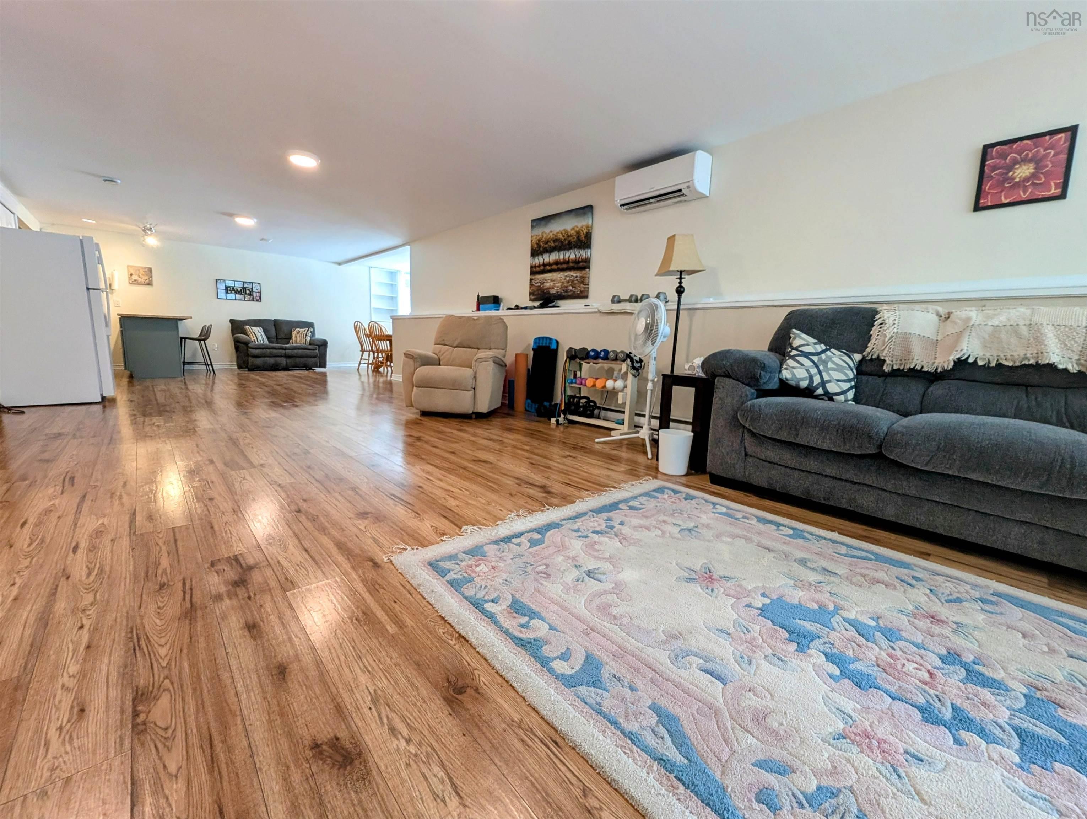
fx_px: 409
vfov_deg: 90.1
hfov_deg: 106.1
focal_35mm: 13
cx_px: 544
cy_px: 410
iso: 162
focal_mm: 1.95
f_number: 2.2
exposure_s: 1/60
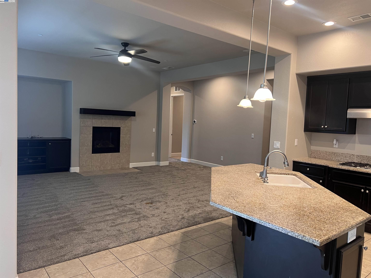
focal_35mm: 26
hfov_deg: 67.3
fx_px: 279
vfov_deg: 53.1
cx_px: 186
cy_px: 139
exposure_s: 1/60
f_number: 1.5
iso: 160
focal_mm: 5.7
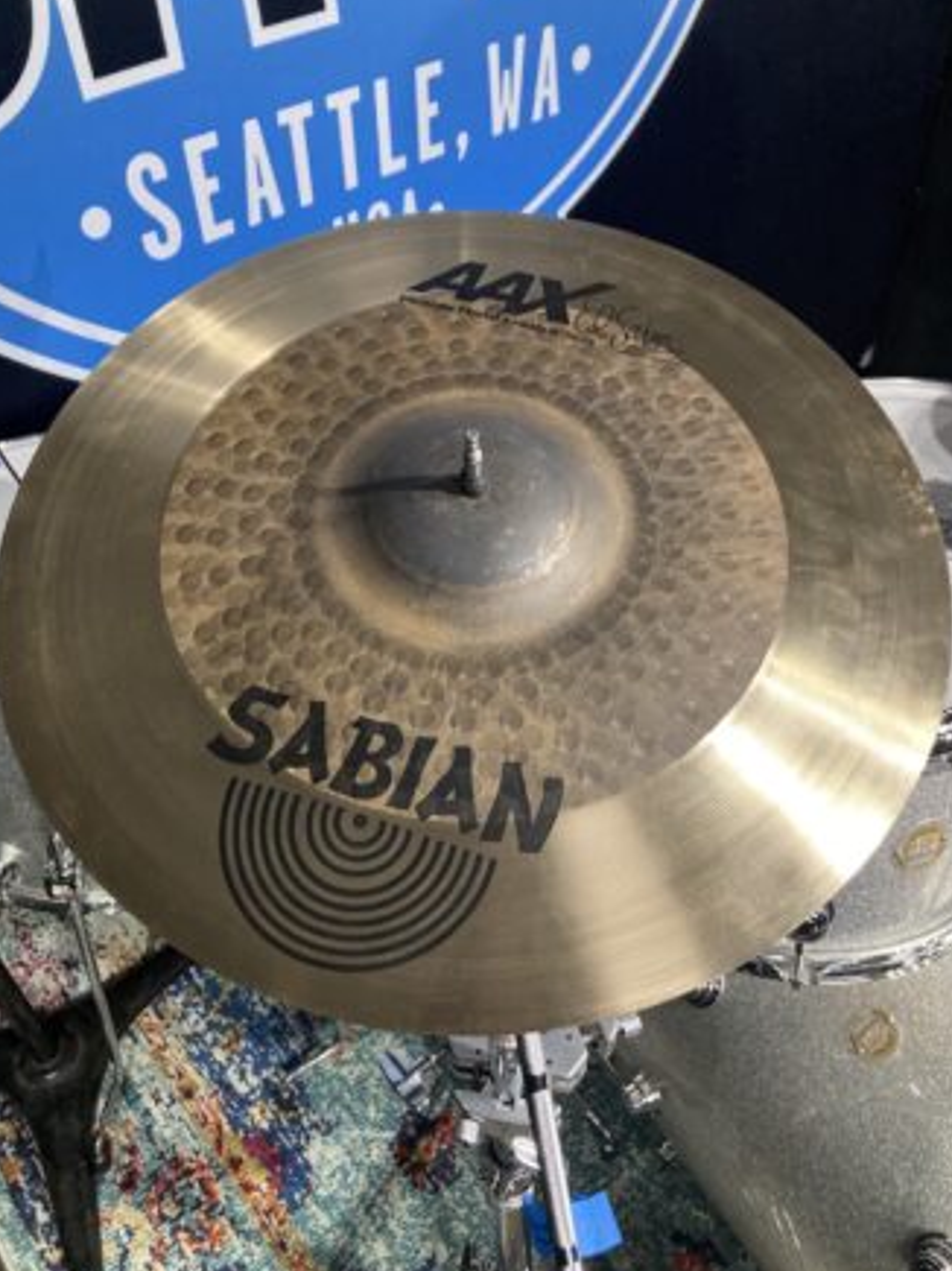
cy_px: 634
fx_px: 1064
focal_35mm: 29
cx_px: 479
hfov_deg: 48.2
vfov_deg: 61.7
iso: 320
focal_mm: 3.99
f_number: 1.8
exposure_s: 1/60
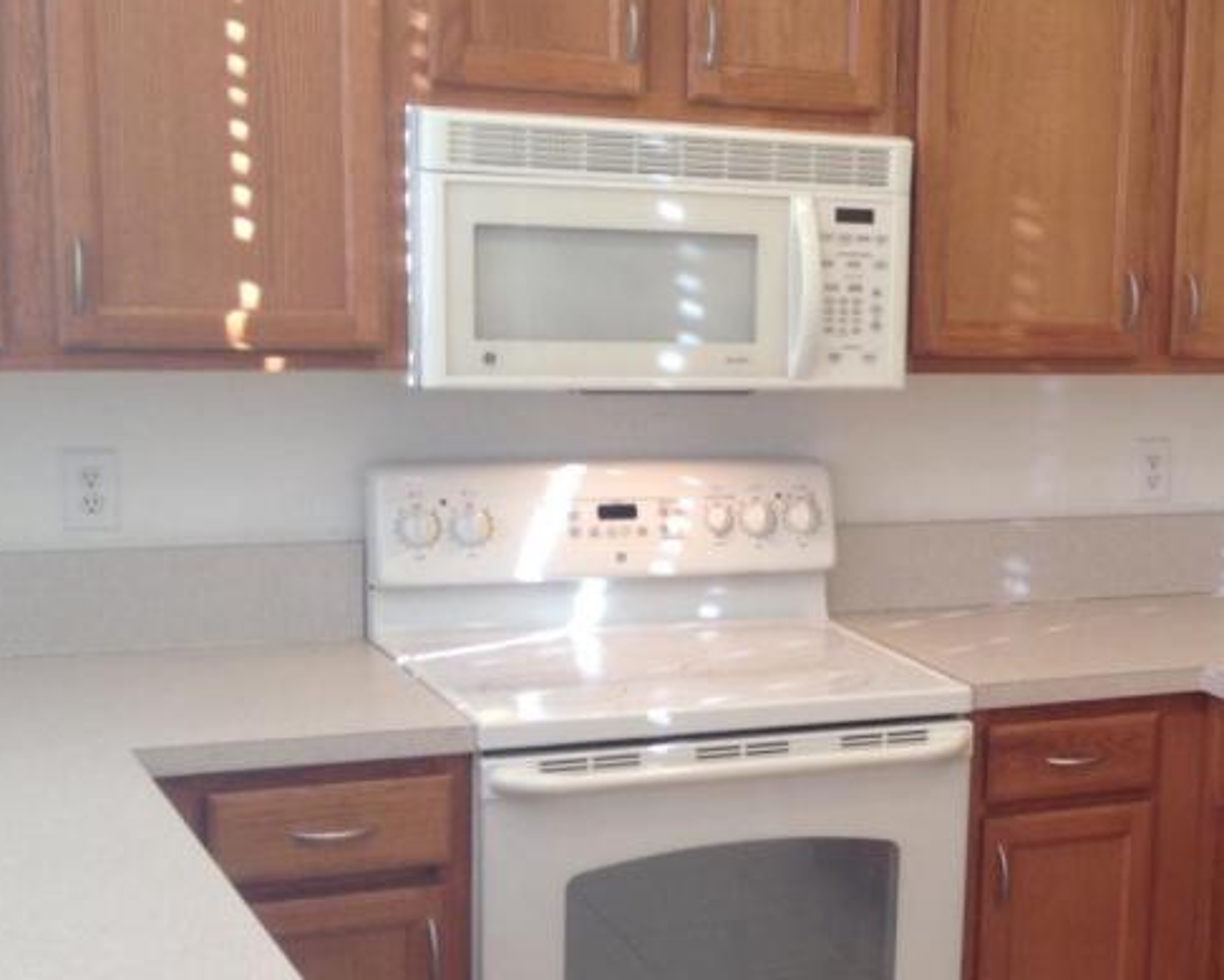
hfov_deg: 25.1
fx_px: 2609
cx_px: 1232
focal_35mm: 72
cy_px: 658
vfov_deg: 21.2
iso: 64
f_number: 2.4
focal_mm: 4.28
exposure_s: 1/21
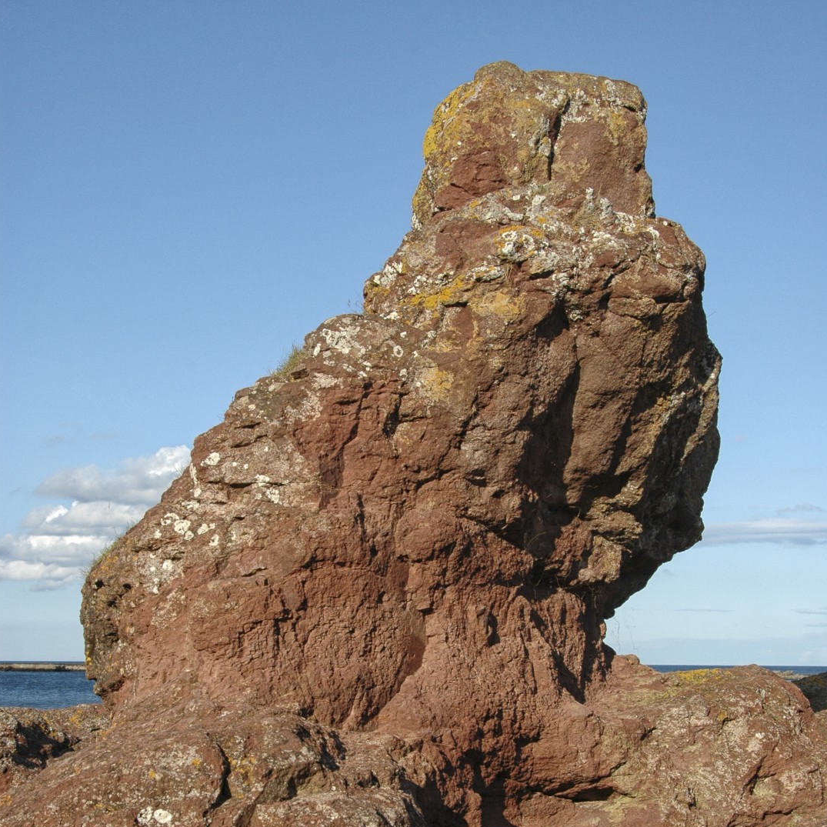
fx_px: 1612
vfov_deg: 28.4
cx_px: 412
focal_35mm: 60
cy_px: 600
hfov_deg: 28.8
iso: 200
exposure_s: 1/320
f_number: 10
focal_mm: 31
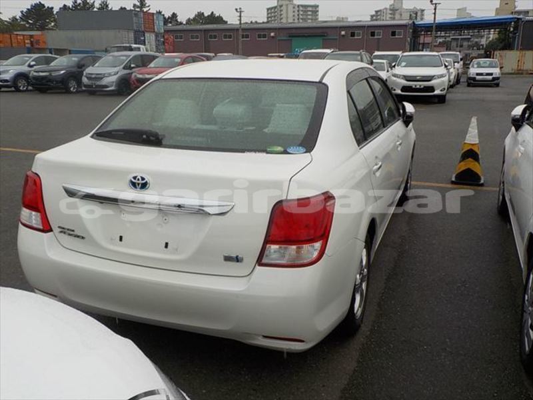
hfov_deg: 60.0
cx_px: 266
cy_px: 200
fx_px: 462
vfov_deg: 46.8
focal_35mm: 30
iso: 125
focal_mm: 4.1
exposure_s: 1/640
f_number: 3.3
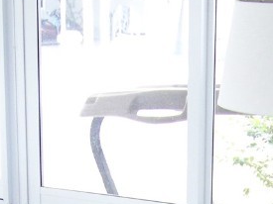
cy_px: 365
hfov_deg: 14.7
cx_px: 178
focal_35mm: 134
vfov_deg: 10.4
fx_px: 1056
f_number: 2.8
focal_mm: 5.85
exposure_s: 1/30
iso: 125
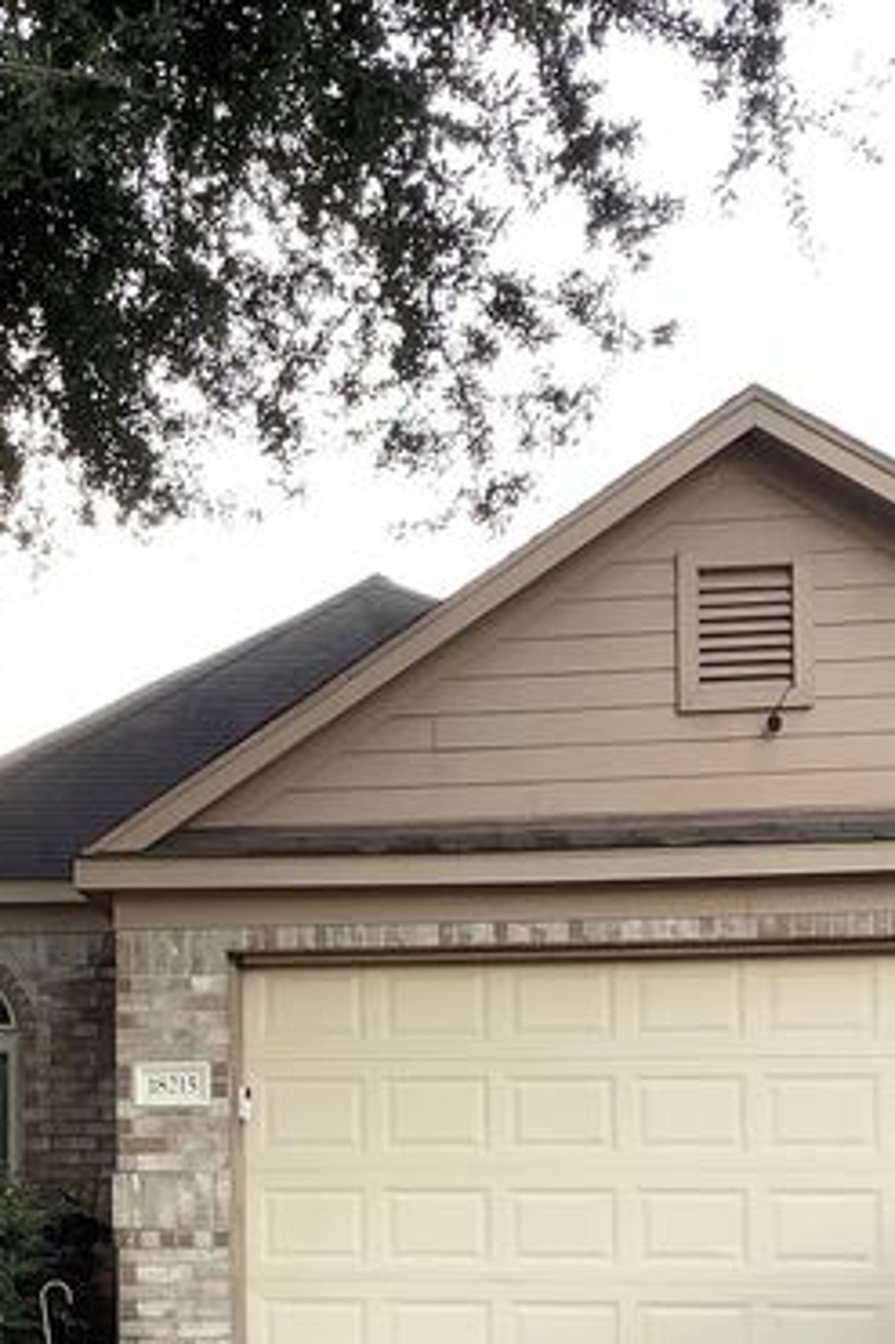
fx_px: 2165
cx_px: 156
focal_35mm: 58
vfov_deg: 33.4
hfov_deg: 23.0
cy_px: 1089
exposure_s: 1/50
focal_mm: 3.3
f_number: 2.4
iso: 50
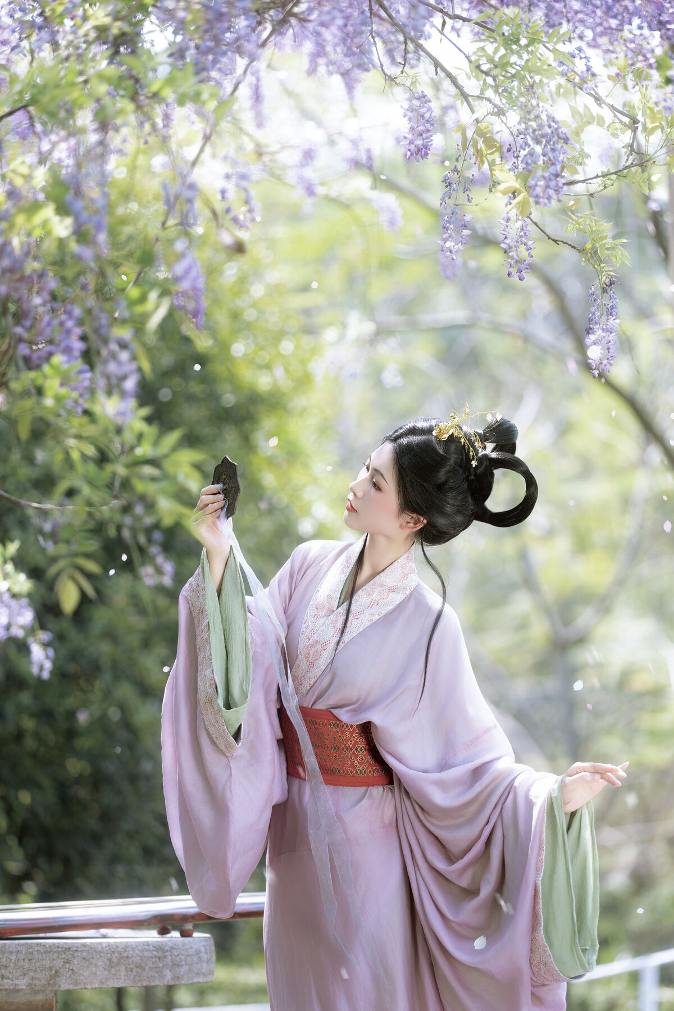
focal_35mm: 142
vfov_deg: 14.4
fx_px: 3988
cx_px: 337
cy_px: 506
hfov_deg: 9.7
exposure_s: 1/400
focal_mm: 142
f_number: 2.8
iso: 100
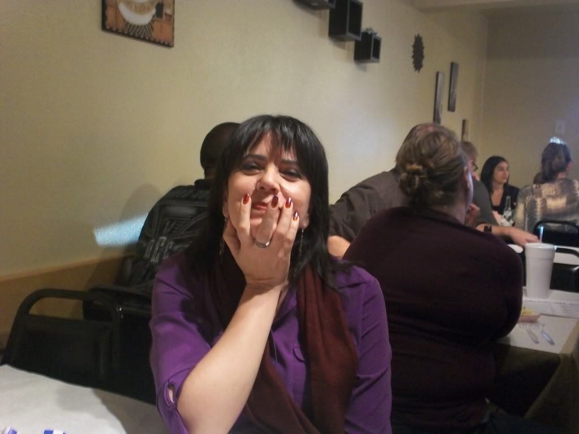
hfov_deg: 49.0
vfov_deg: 37.7
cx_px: 290
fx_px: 636
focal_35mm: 38
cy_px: 217
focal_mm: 6.3
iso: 250
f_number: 4.5
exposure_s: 1/8
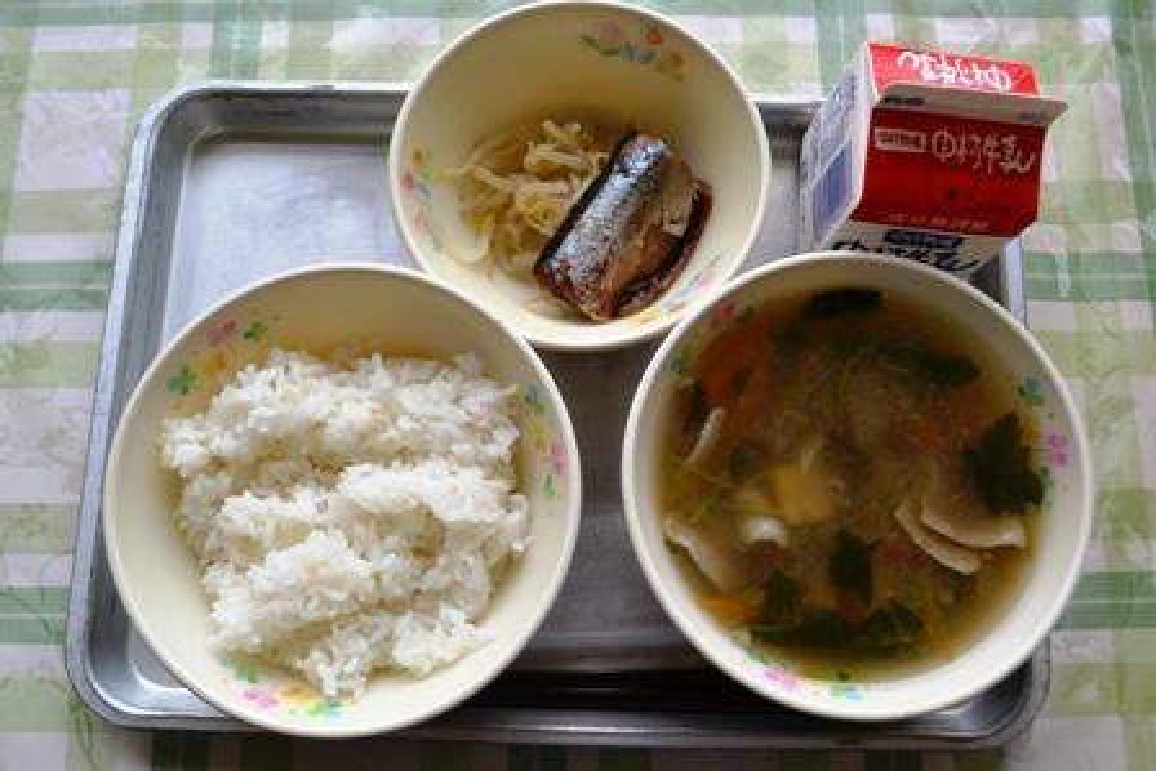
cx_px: 578
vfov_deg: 40.0
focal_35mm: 33
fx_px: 1060
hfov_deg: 57.2
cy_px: 386
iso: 160
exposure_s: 1/125
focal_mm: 22
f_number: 5.6
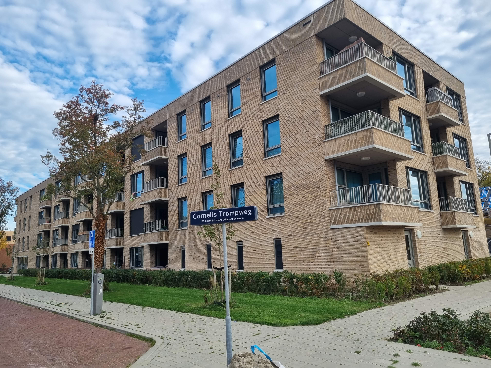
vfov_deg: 53.1
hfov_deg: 67.3
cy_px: 184
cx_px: 246
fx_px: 369
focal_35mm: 26
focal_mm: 5.4
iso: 50
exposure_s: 1/1002
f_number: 1.8
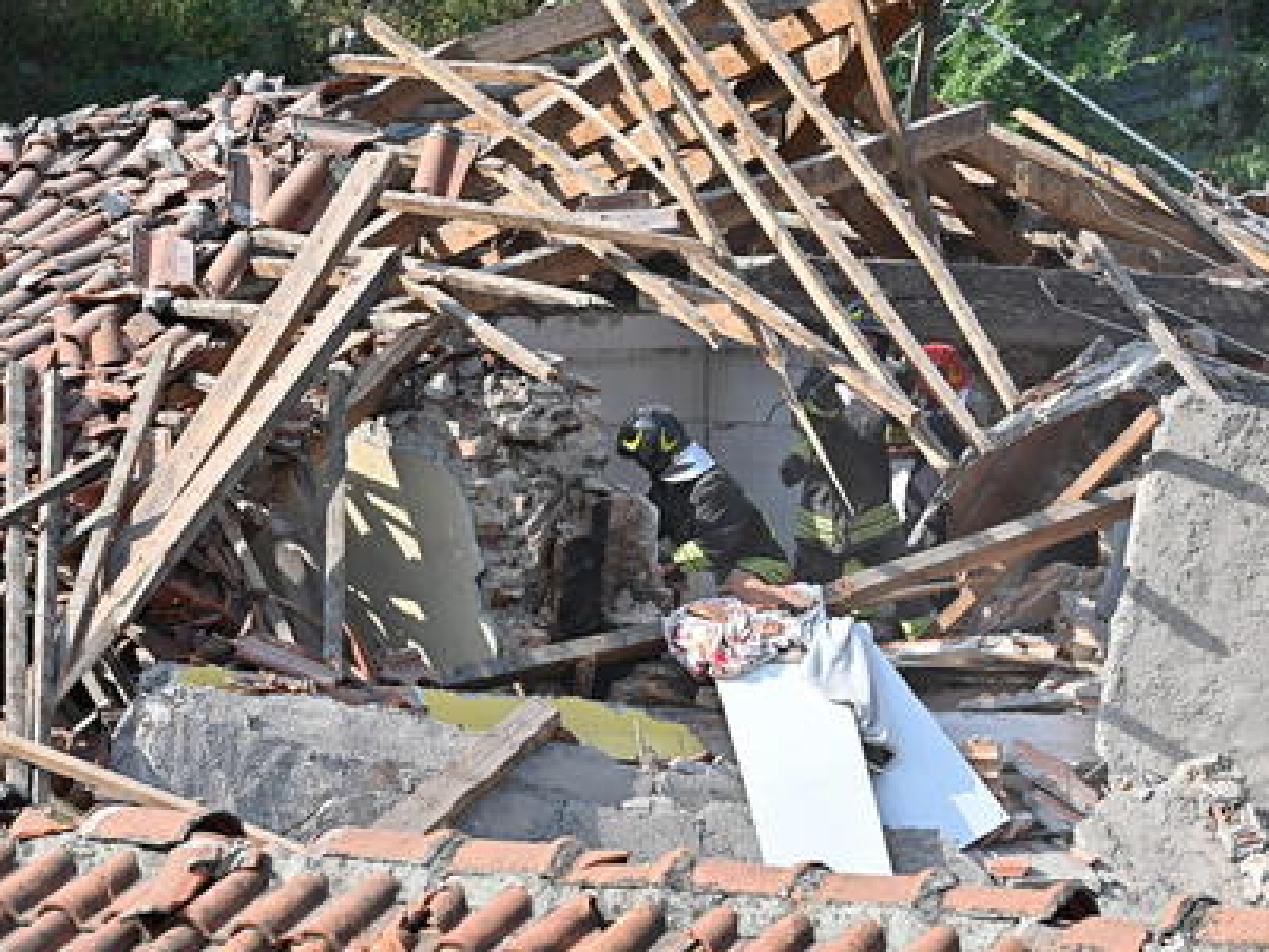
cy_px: 473
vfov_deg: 6.8
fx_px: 8031
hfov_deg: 9.0
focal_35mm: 219
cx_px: 691
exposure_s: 1/400
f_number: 10
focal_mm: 200
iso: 400
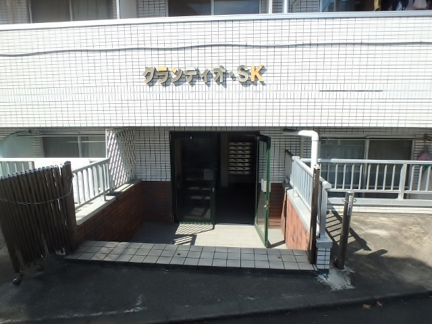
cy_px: 162
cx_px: 216
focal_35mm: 21
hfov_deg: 79.0
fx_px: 262
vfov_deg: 63.4
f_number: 3.5
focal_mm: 3.7
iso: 125
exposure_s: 1/640
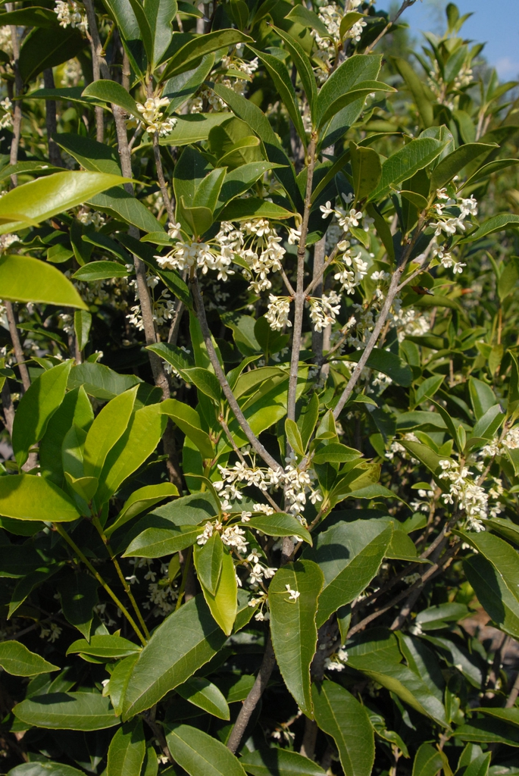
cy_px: 388
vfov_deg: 41.1
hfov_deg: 28.1
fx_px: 1035
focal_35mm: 48
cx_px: 260
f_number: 11
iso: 400
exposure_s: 1/500
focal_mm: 32
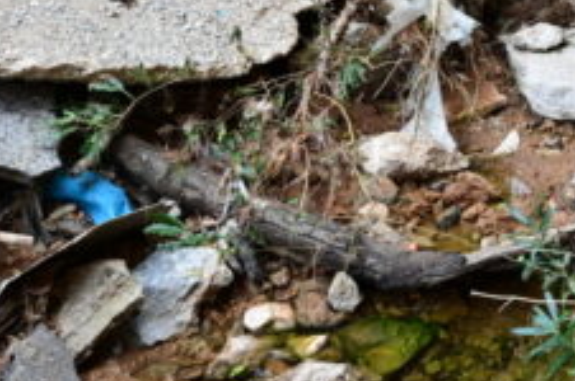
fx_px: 1122
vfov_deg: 18.3
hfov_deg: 27.9
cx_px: 491
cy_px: -72
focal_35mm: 70
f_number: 6.3
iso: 500
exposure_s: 1/80
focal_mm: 26.5
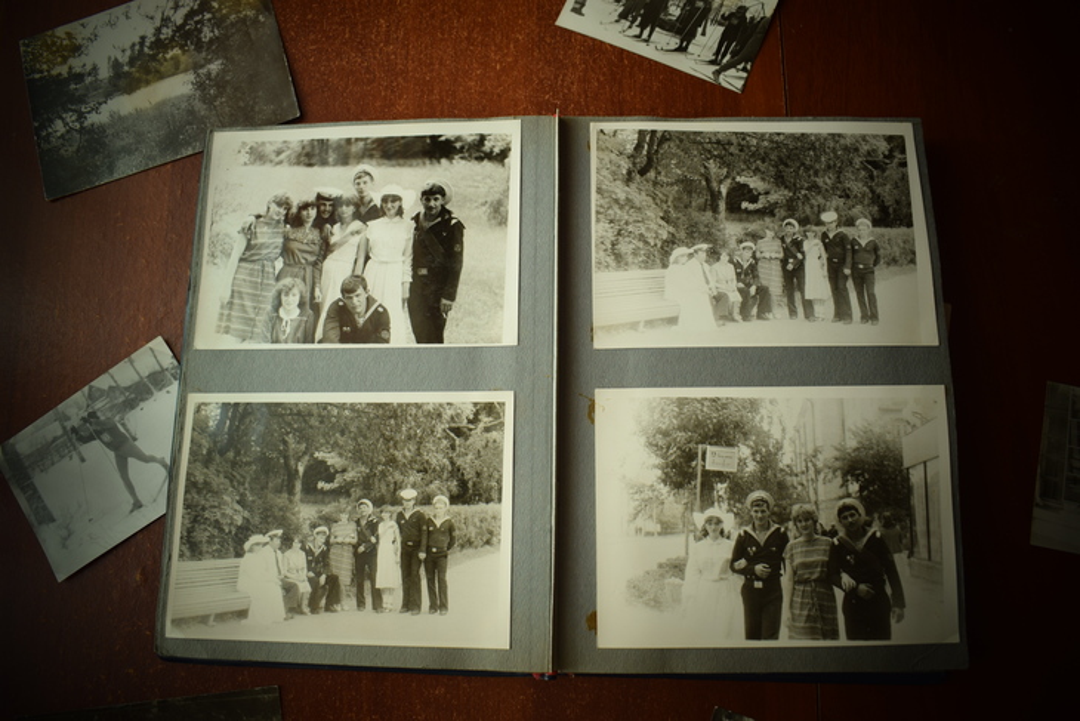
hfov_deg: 61.9
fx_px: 900
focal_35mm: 30
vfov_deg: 43.6
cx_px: 540
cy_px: 360
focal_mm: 20
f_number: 5
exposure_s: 1/100
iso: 400
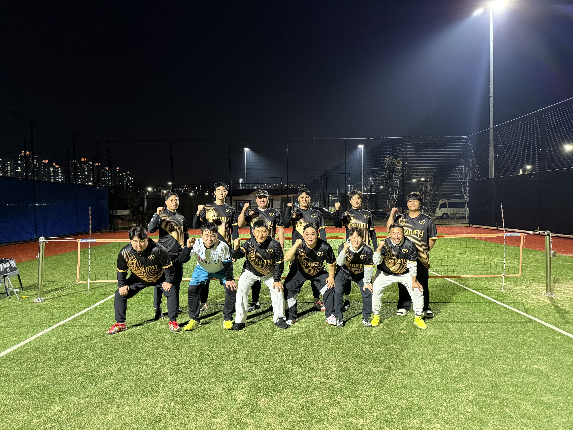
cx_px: 286
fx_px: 397
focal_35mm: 24
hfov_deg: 71.6
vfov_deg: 56.8
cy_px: 215
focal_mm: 6.76
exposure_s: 1/60
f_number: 1.78
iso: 640
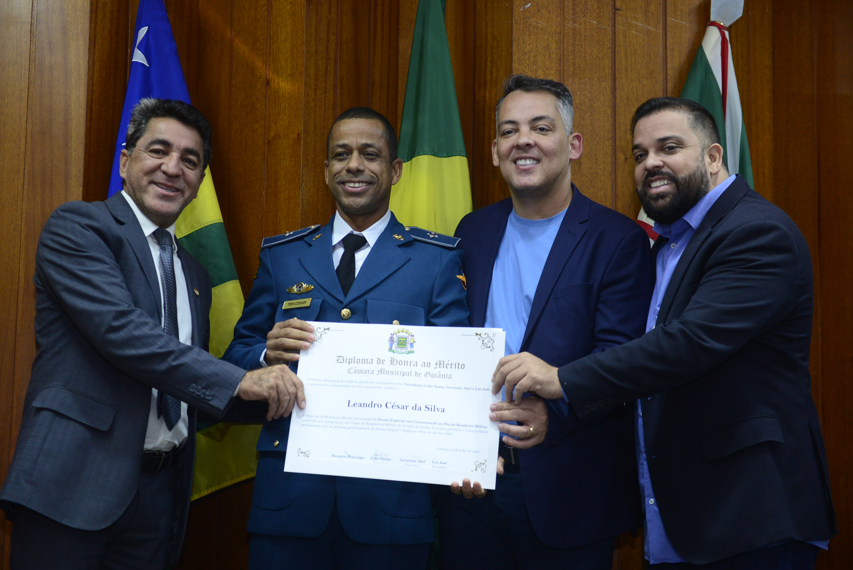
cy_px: 285
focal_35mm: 62
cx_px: 426
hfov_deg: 32.4
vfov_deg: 21.9
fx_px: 1470
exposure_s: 1/125
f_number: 4
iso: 2000
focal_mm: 62
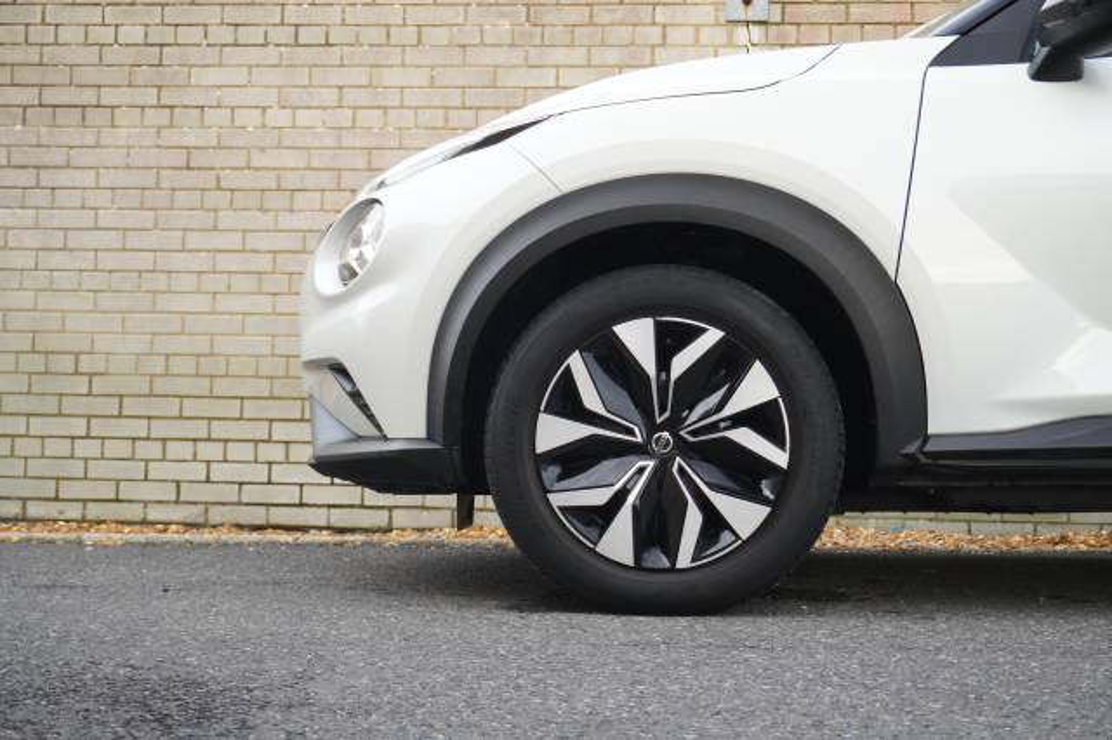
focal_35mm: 54
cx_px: 556
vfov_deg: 25.0
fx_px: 1667
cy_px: 370
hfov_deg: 36.9
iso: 1250
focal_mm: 36
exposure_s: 1/160
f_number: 5.6
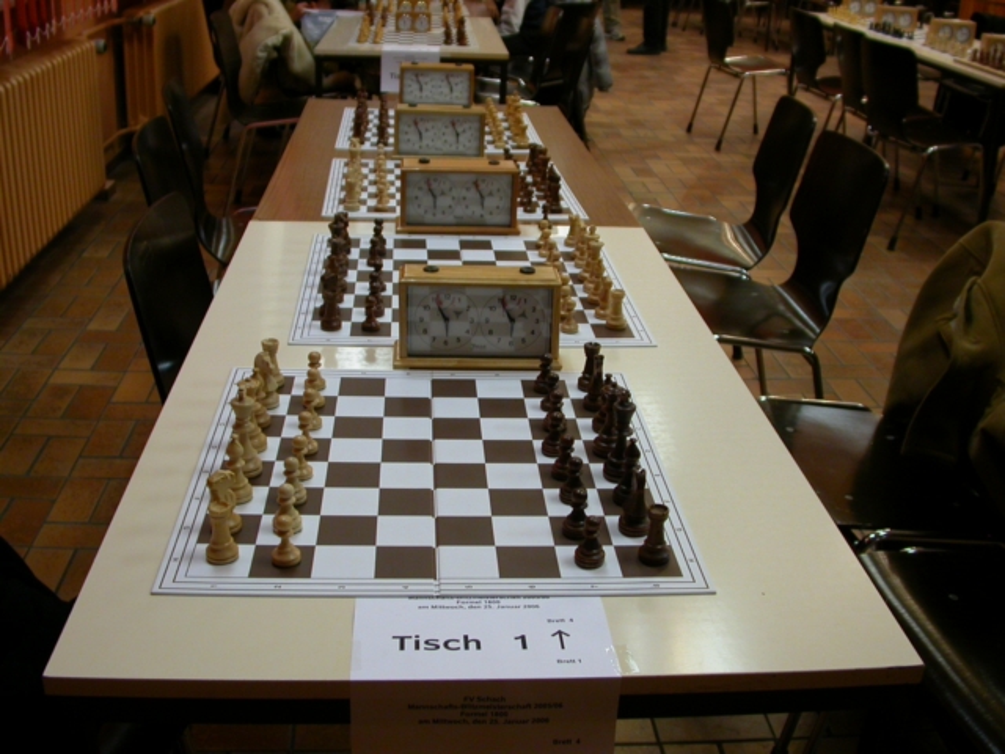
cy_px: 377
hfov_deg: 49.0
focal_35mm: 38
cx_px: 502
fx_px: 1103
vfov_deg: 37.7
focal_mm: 7.85
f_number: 2.6
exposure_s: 1/24.8
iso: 100
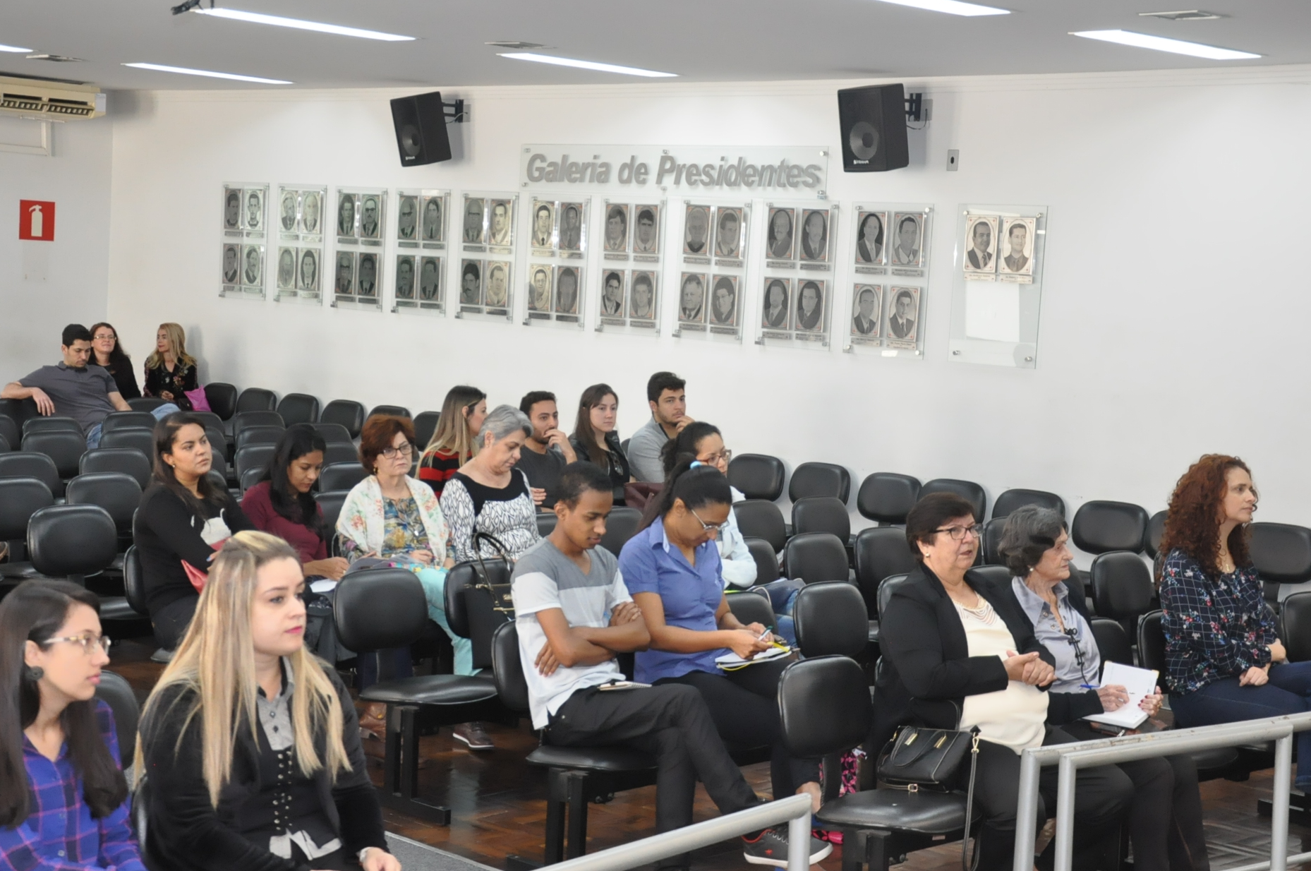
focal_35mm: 61
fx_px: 2203
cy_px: 416
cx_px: 586
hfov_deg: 33.1
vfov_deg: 22.4
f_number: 5
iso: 2000
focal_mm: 35
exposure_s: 1/125
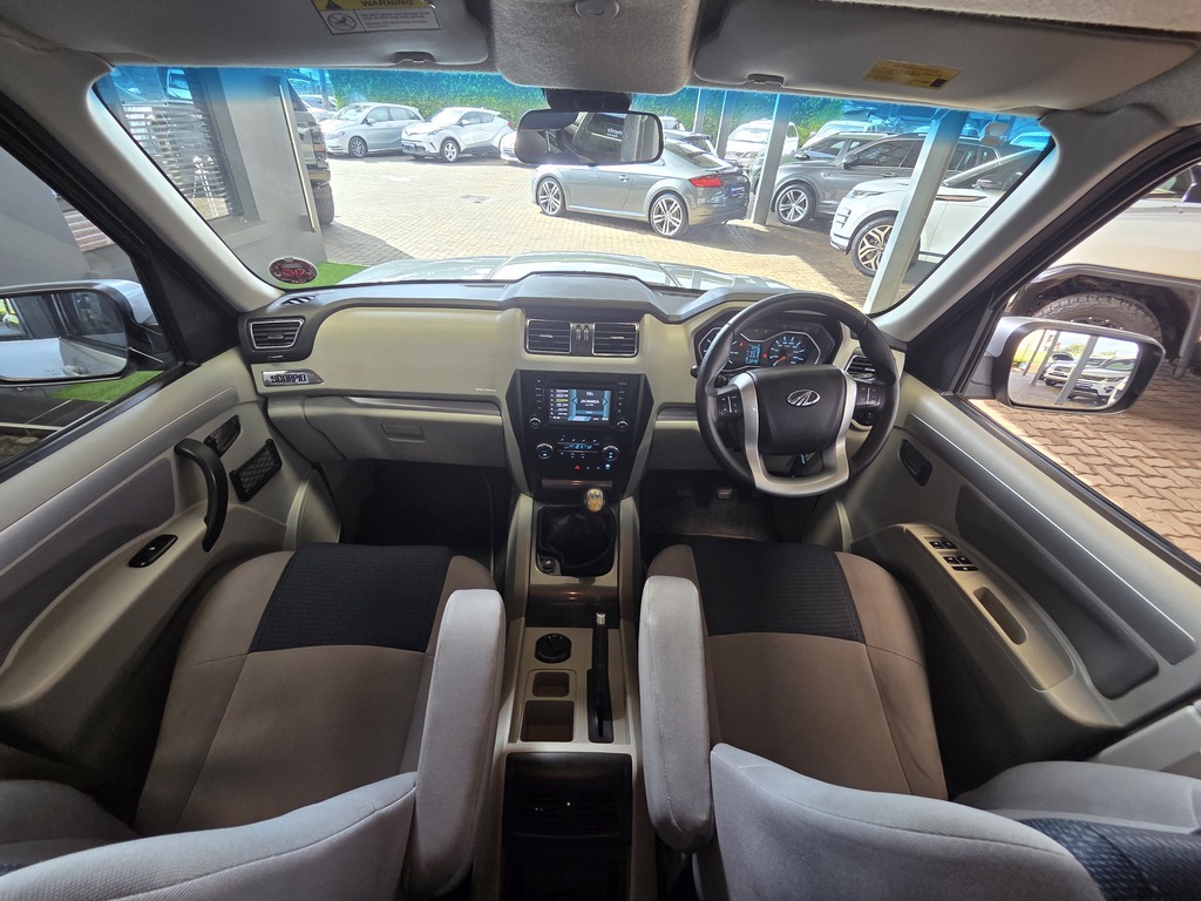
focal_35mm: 13
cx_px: 600
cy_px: 450
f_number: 2.2
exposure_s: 1/100
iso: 160
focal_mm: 2.2
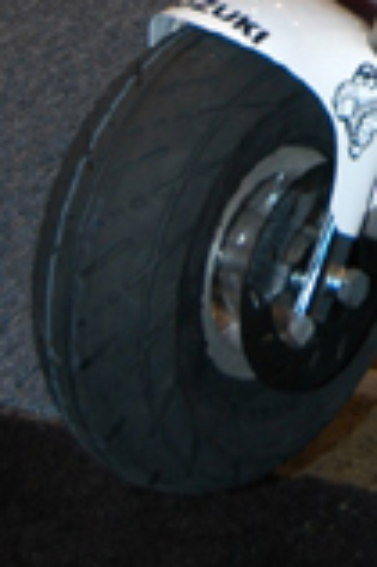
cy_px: -519
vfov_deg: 10.0
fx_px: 3038
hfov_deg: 7.0
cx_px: 628
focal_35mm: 193
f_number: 5
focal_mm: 30
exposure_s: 1/60
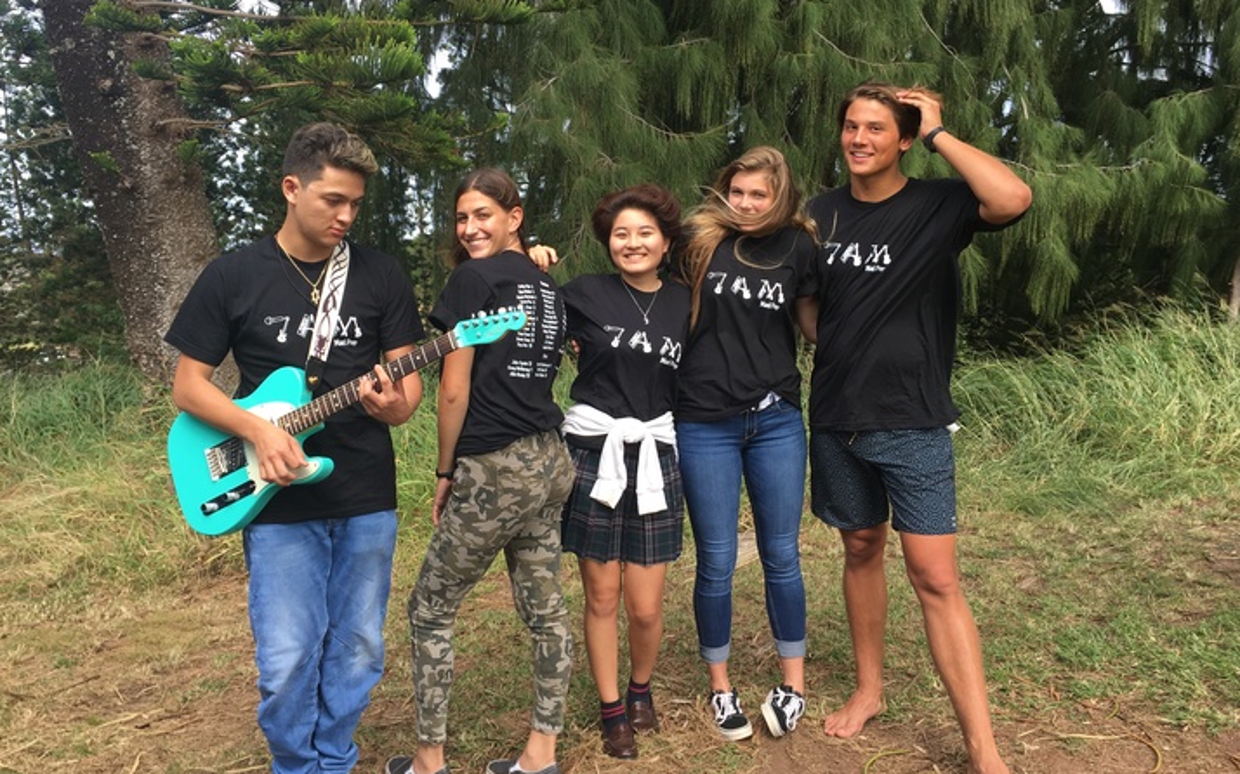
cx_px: 617
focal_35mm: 31
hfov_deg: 61.2
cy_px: 347
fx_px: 1047
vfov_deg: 40.5
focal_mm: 4.15
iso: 25
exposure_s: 1/323
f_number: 2.2
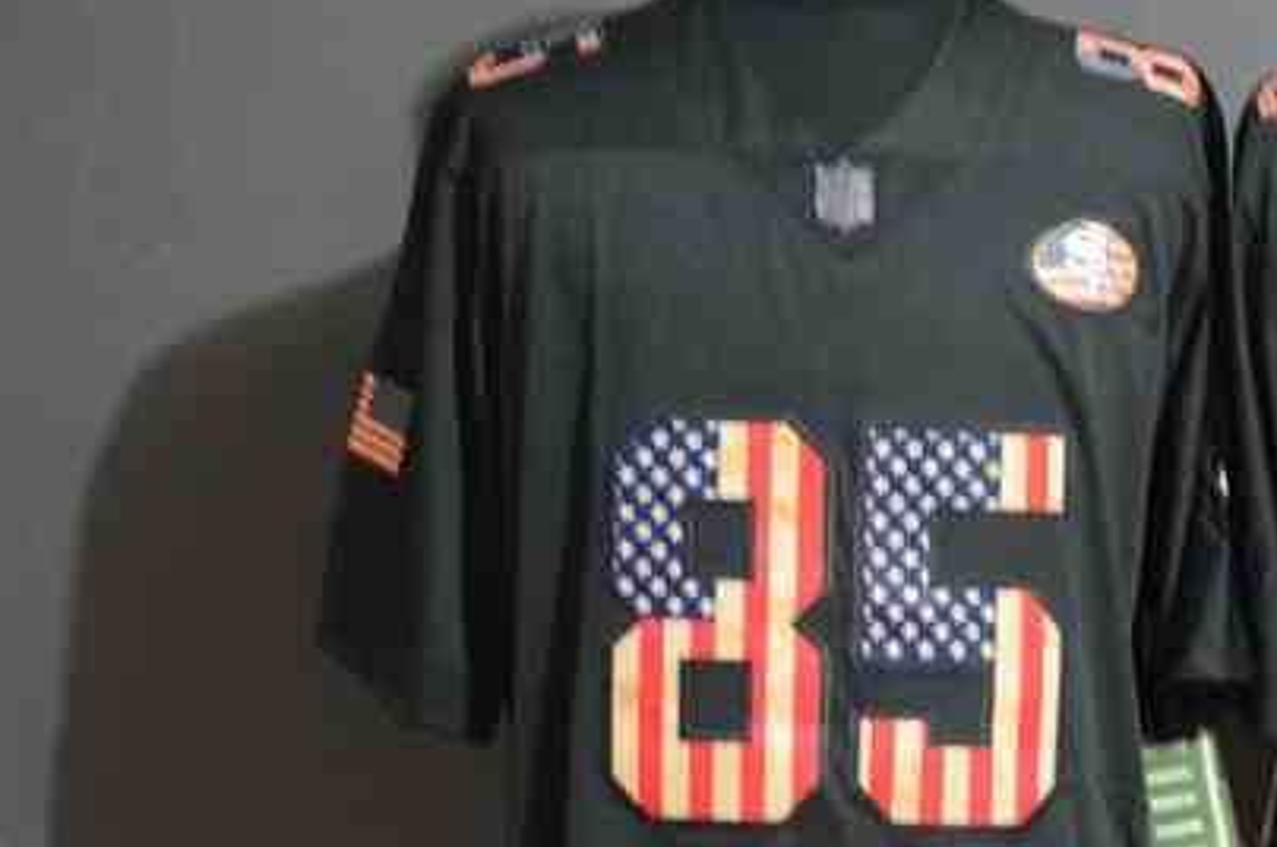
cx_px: 1132
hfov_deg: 11.5
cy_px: 575
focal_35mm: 178
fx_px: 6304
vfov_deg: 7.7
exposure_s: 1/10
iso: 4000
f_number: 5
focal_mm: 60
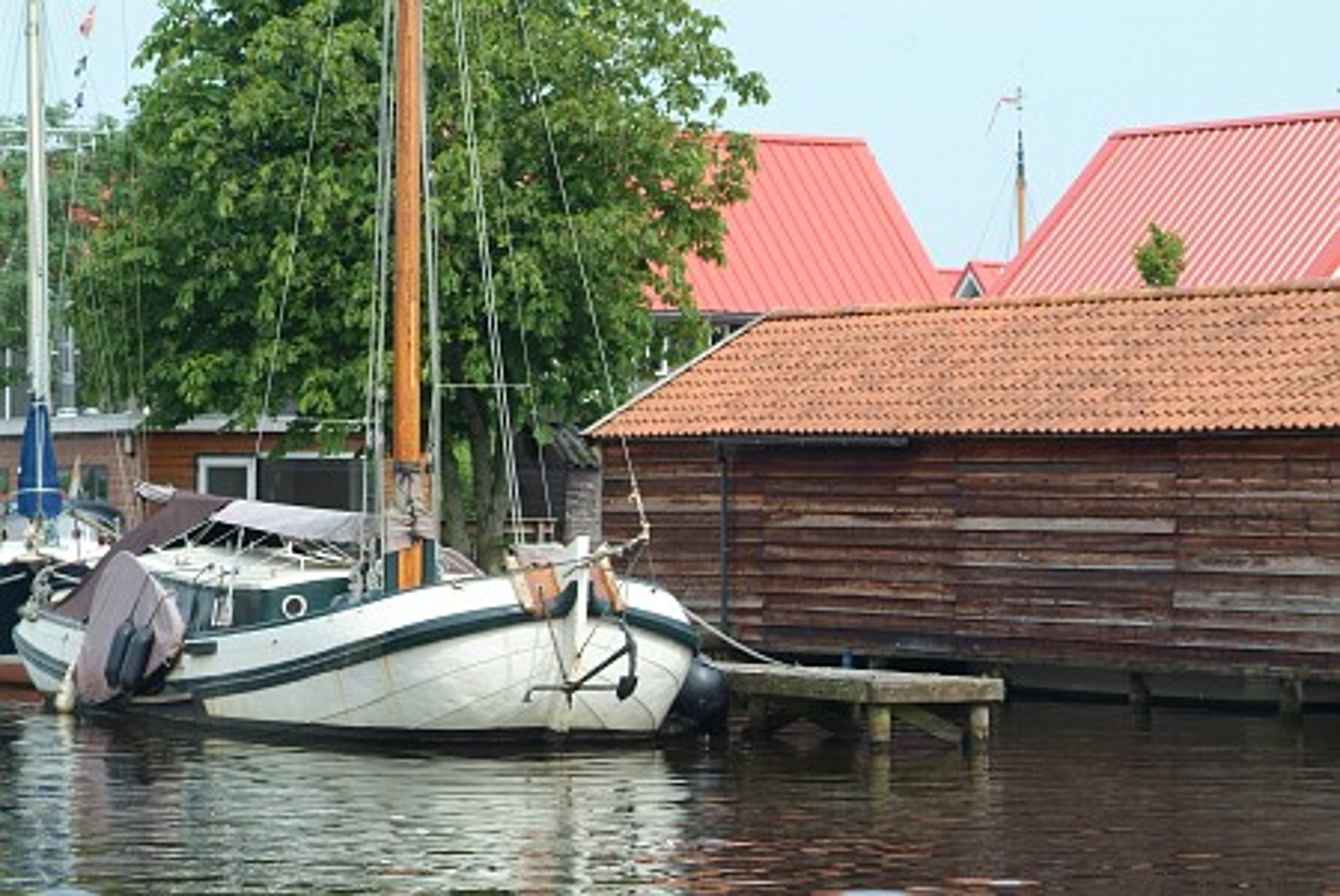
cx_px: 670
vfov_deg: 9.4
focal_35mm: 147
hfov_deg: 13.9
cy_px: 448
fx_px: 5477
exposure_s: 1/250
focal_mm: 98
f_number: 9.5
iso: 400
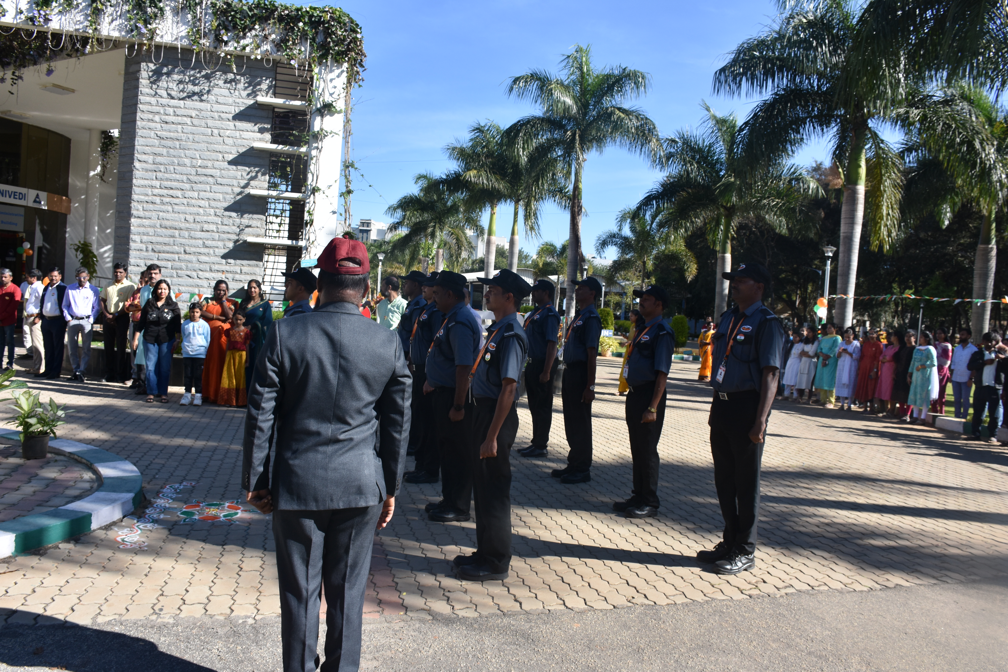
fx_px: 756
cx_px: 504
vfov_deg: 47.9
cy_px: 336
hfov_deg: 67.4
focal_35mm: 27
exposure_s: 1/500
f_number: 8
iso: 280
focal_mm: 18
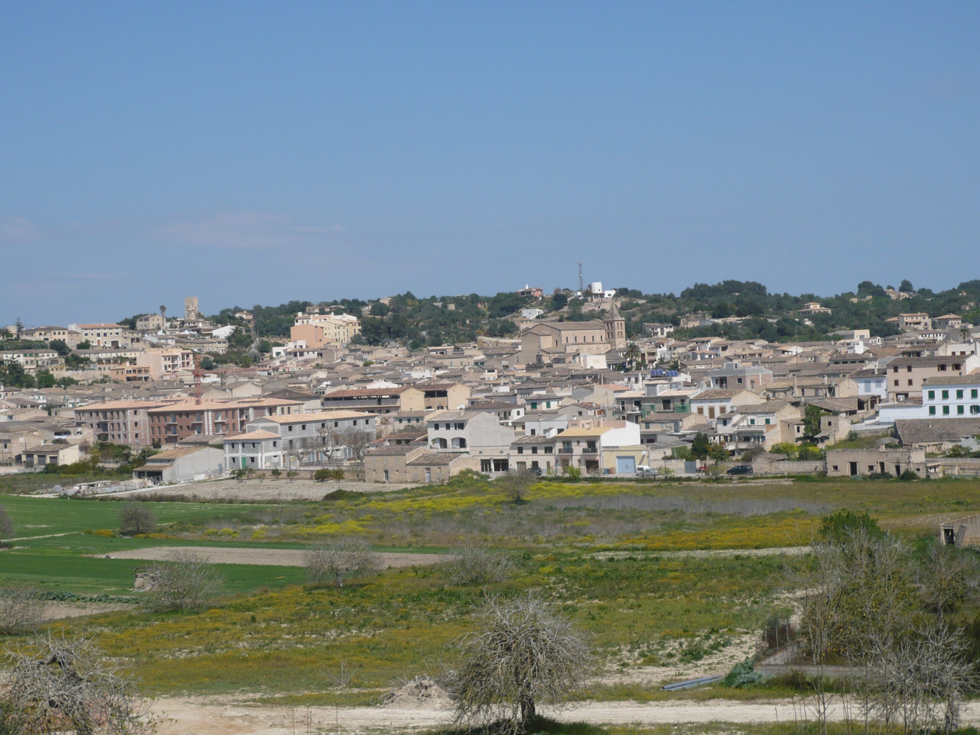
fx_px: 1869
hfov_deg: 29.4
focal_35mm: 66
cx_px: 490
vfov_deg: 22.3
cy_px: 368
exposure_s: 1/250
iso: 100
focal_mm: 10.9
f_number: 11
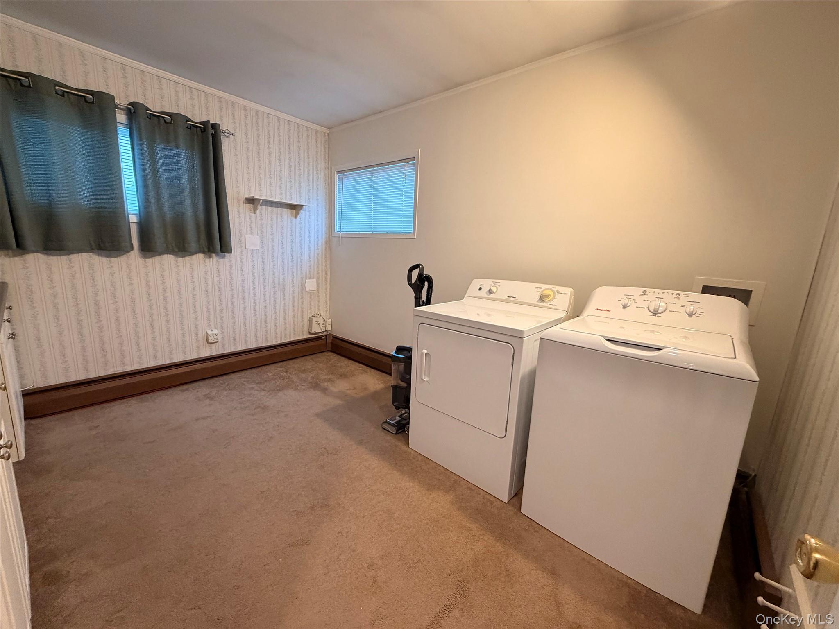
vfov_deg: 85.7
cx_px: 420
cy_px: 314
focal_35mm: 14
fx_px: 339
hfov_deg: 102.1
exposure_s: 1/60
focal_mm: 2.22
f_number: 2.2
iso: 400
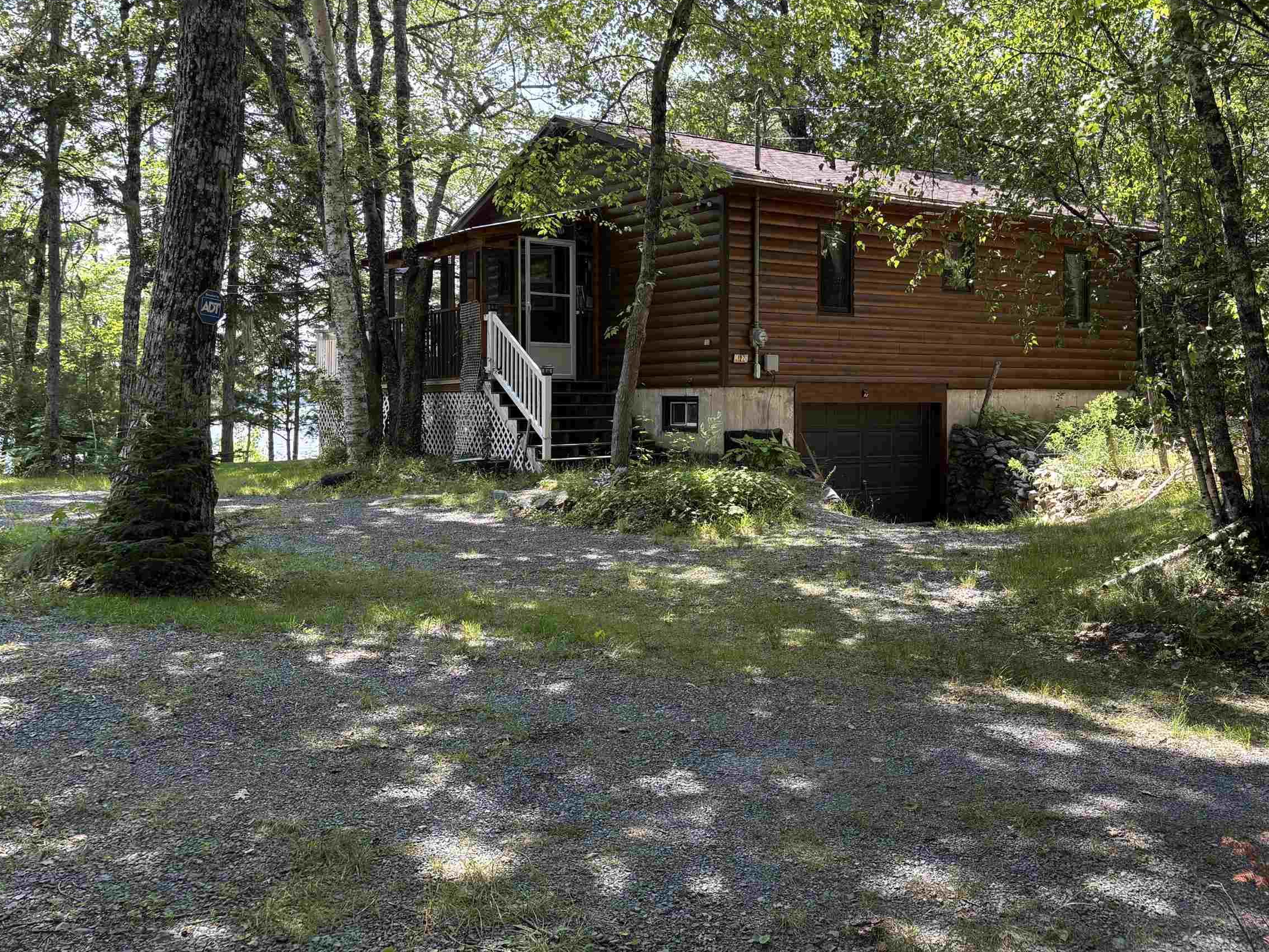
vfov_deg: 40.5
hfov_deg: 52.3
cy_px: 384
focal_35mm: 35
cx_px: 753
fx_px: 1283
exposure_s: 1/356
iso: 50
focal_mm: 5.96
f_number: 1.6
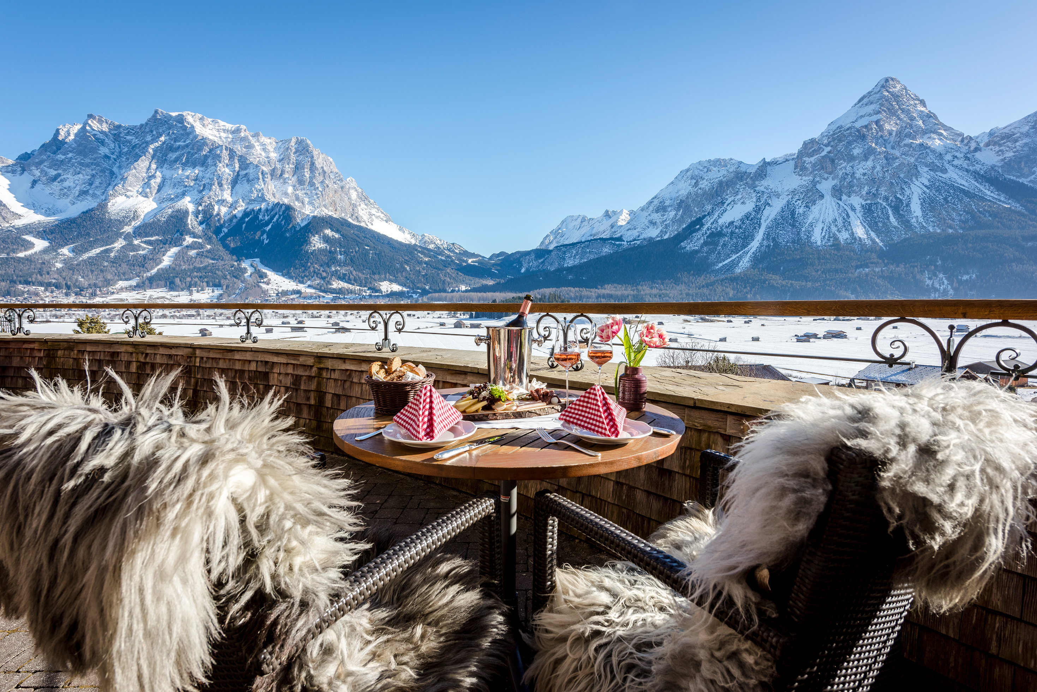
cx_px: 518
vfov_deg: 64.6
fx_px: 547
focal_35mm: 19
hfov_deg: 86.9
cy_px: 346
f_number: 13
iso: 200
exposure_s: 1/200
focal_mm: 19
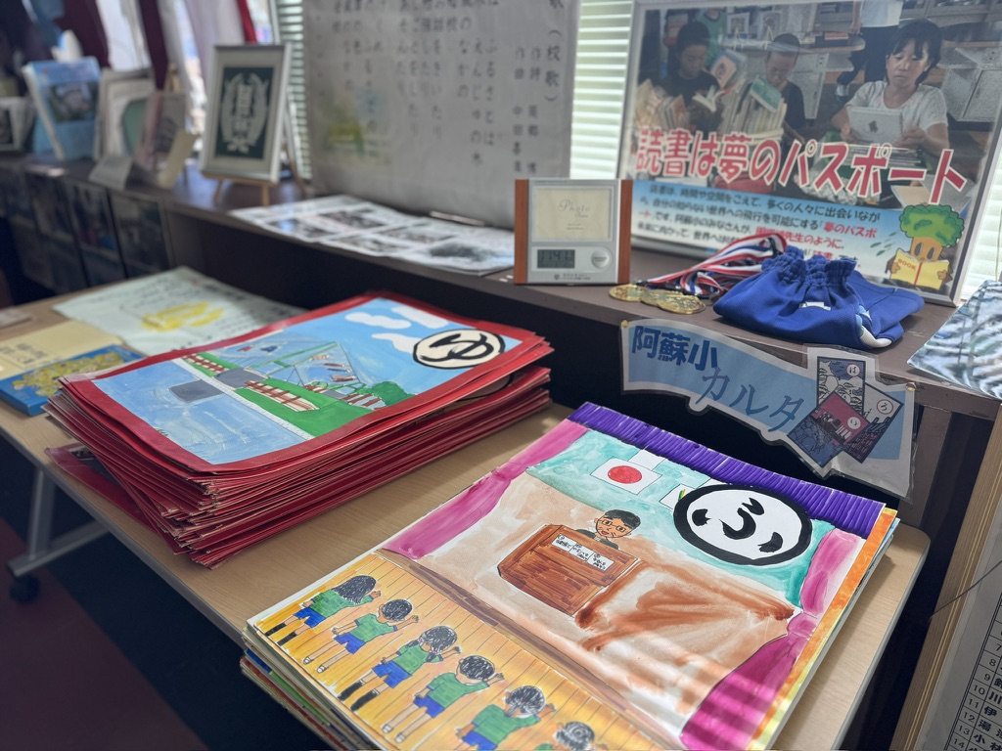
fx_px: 695
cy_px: 376
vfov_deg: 56.8
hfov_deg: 71.6
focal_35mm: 24
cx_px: 501
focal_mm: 6.76
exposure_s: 1/439
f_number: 1.78
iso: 80
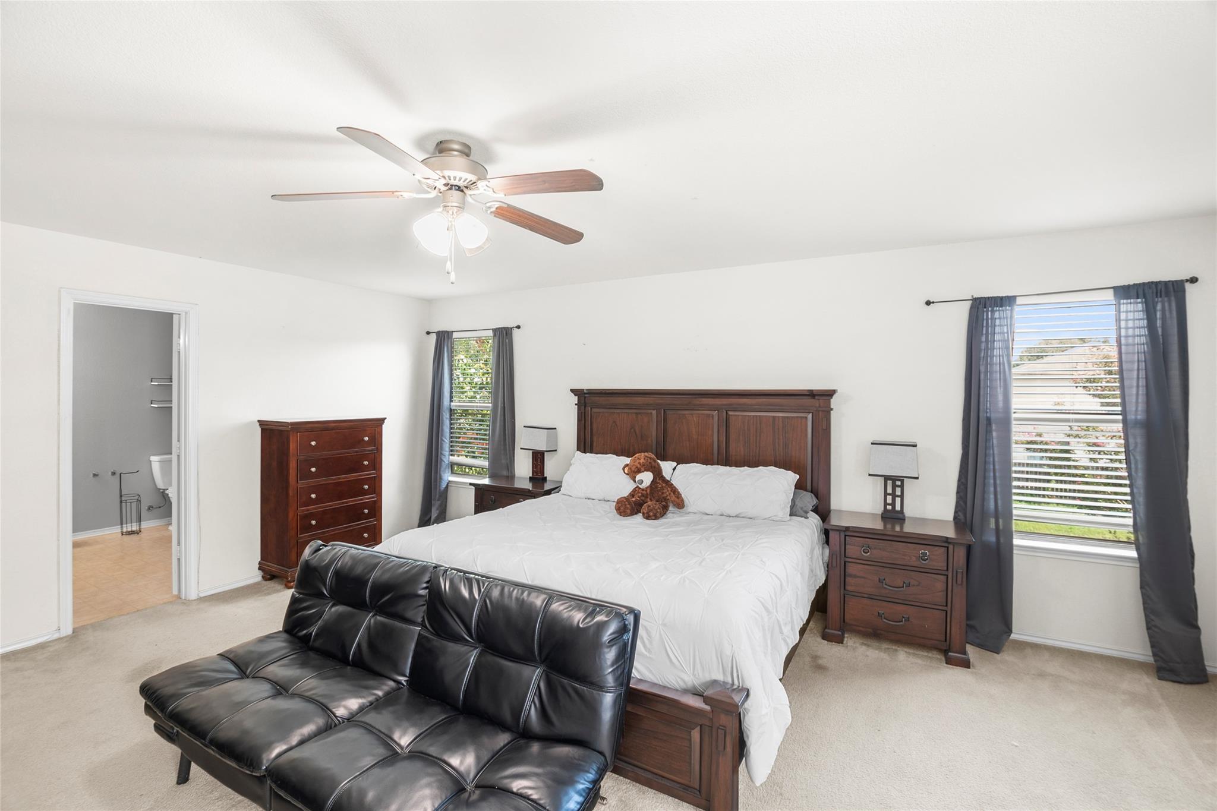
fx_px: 507
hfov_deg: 100.4
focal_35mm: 15
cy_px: 406
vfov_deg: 77.3
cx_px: 608
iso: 100
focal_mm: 10
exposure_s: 2.5
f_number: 5.6
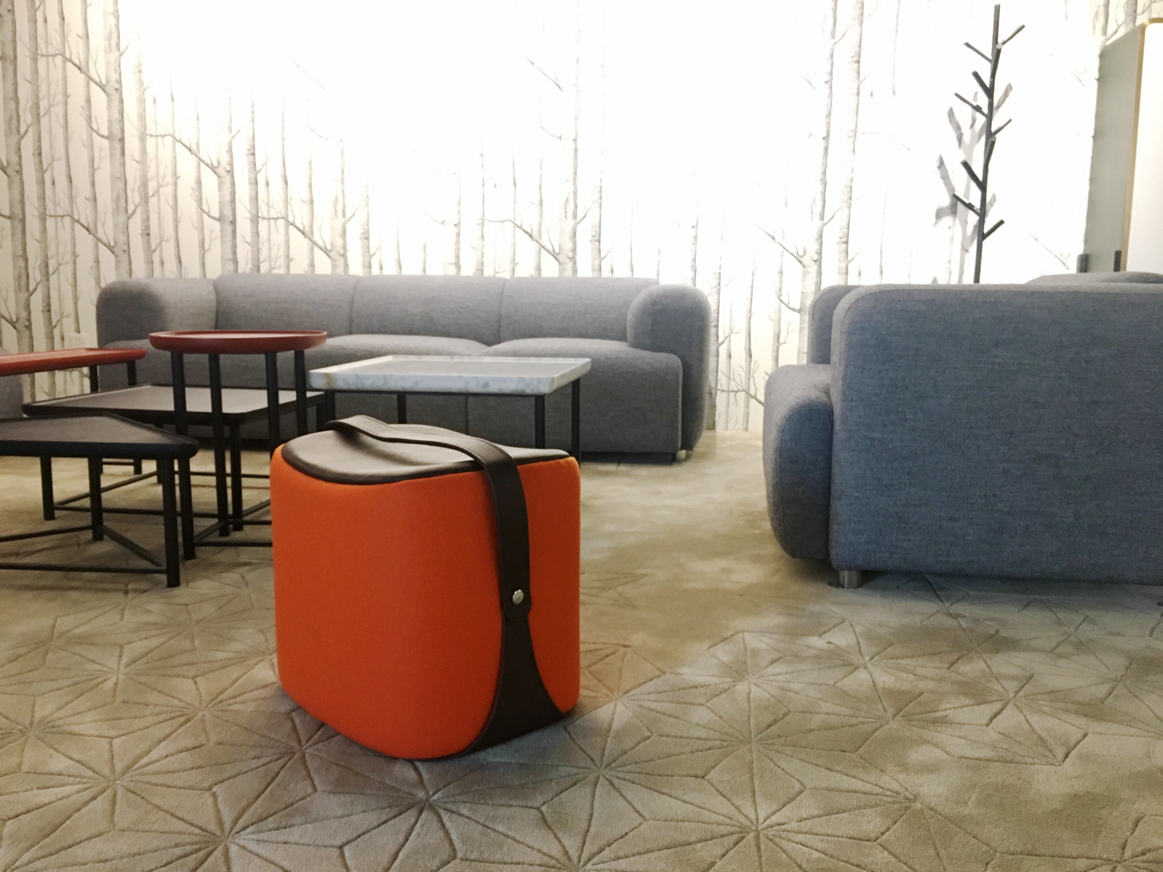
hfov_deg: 61.7
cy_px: 436
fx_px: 974
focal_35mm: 29
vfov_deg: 48.2
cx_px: 582
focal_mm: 4.15
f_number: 2.2
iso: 200
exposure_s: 1/33
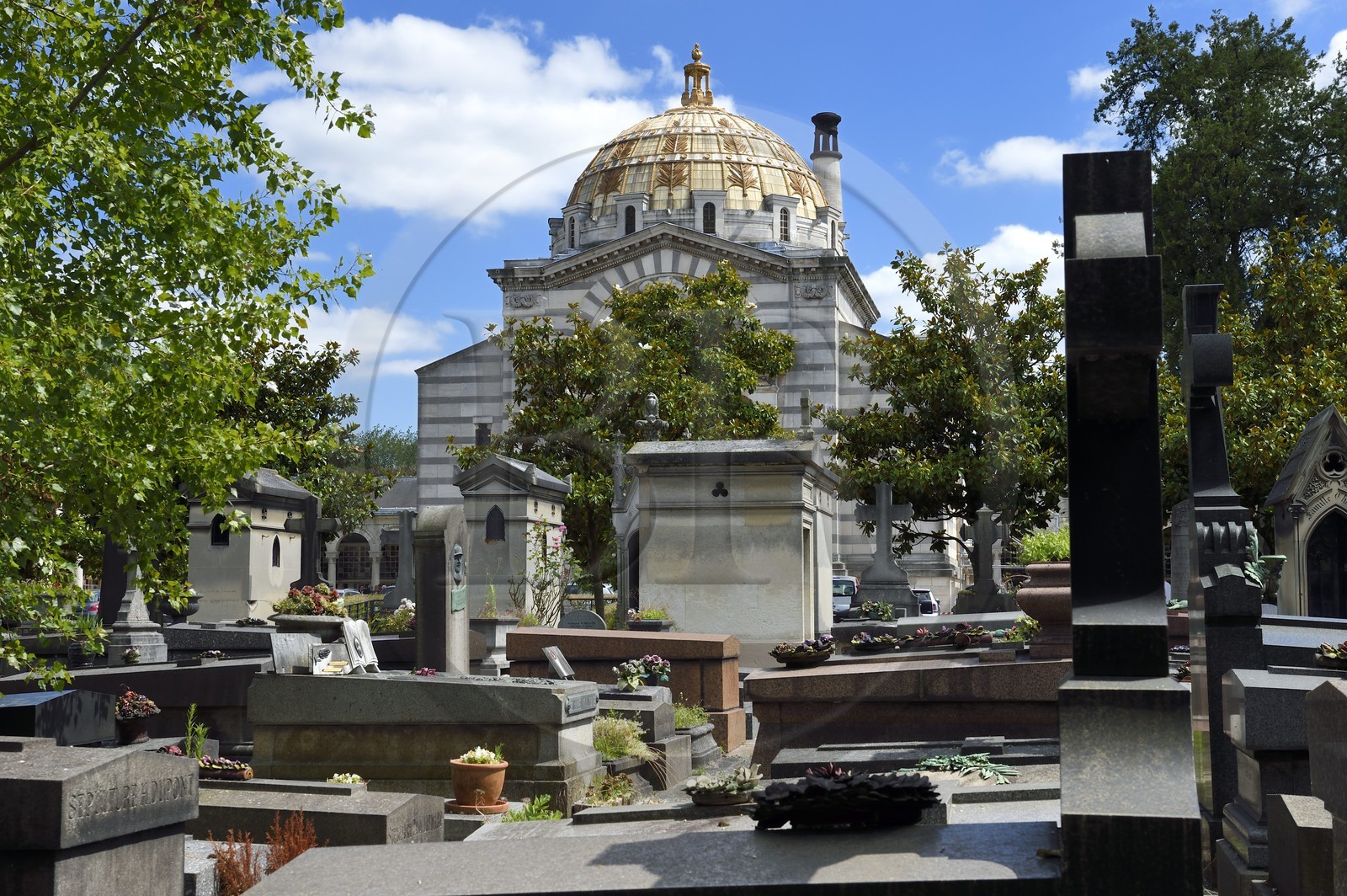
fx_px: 1794
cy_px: 448
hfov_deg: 41.1
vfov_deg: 28.0
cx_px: 674
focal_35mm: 48
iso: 200
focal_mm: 48
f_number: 11
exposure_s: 1/200
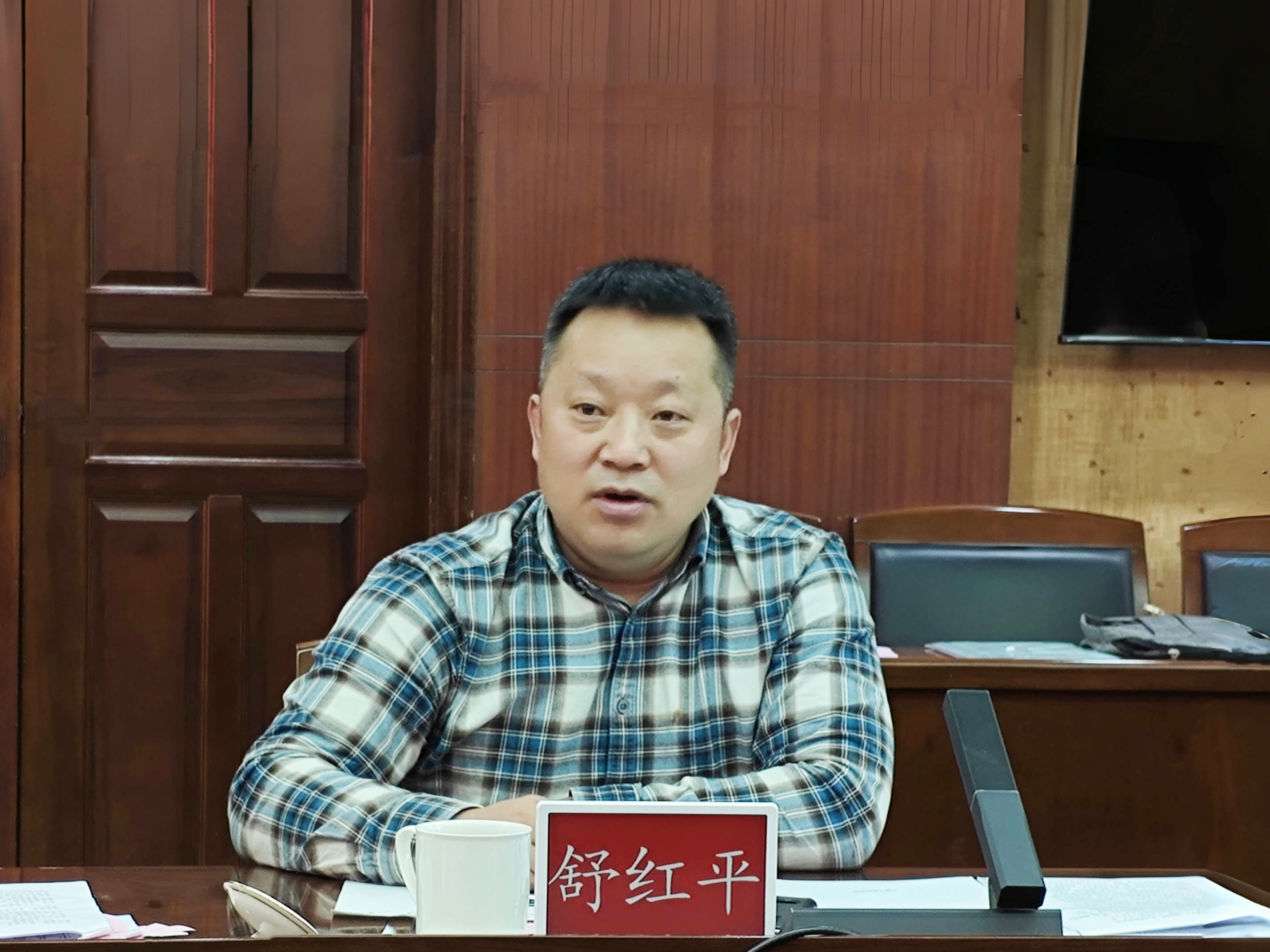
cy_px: 476
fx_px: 3228
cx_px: 635
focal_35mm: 88
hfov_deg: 22.3
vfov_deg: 16.8
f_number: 1.6
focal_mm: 5.84
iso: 160
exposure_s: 1/50
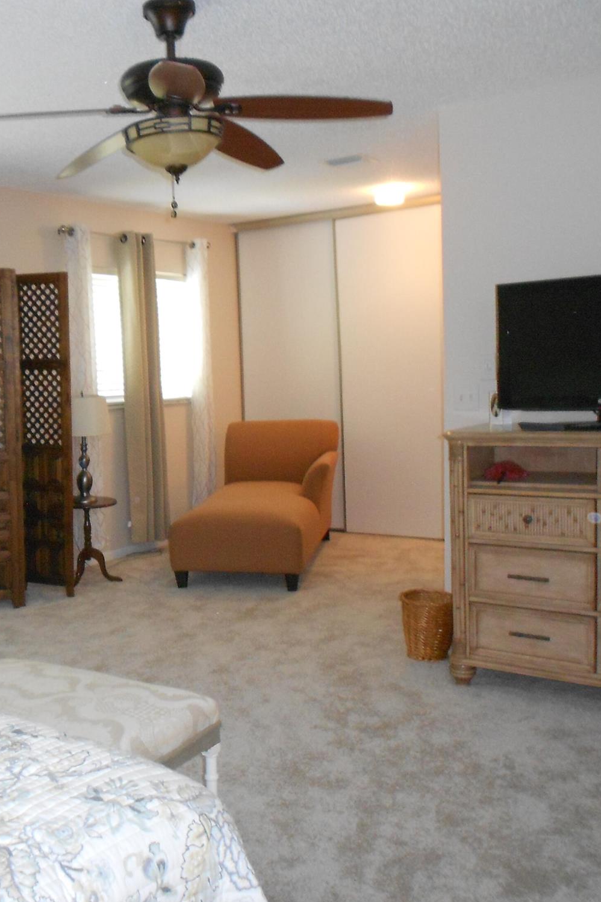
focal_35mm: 37
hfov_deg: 35.3
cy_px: 452
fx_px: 926
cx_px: 164
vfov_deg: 51.9
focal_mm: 4.6
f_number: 3.2
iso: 320
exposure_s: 1/30
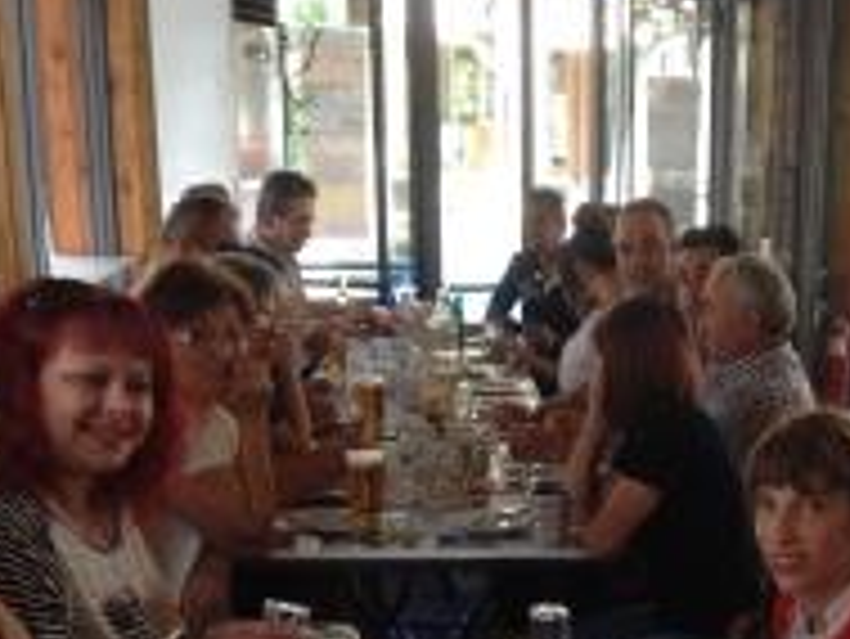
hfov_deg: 23.2
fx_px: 2039
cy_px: 706
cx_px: 684
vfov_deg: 17.2
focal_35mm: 83
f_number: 2.4
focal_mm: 4.28
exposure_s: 1/40
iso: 64
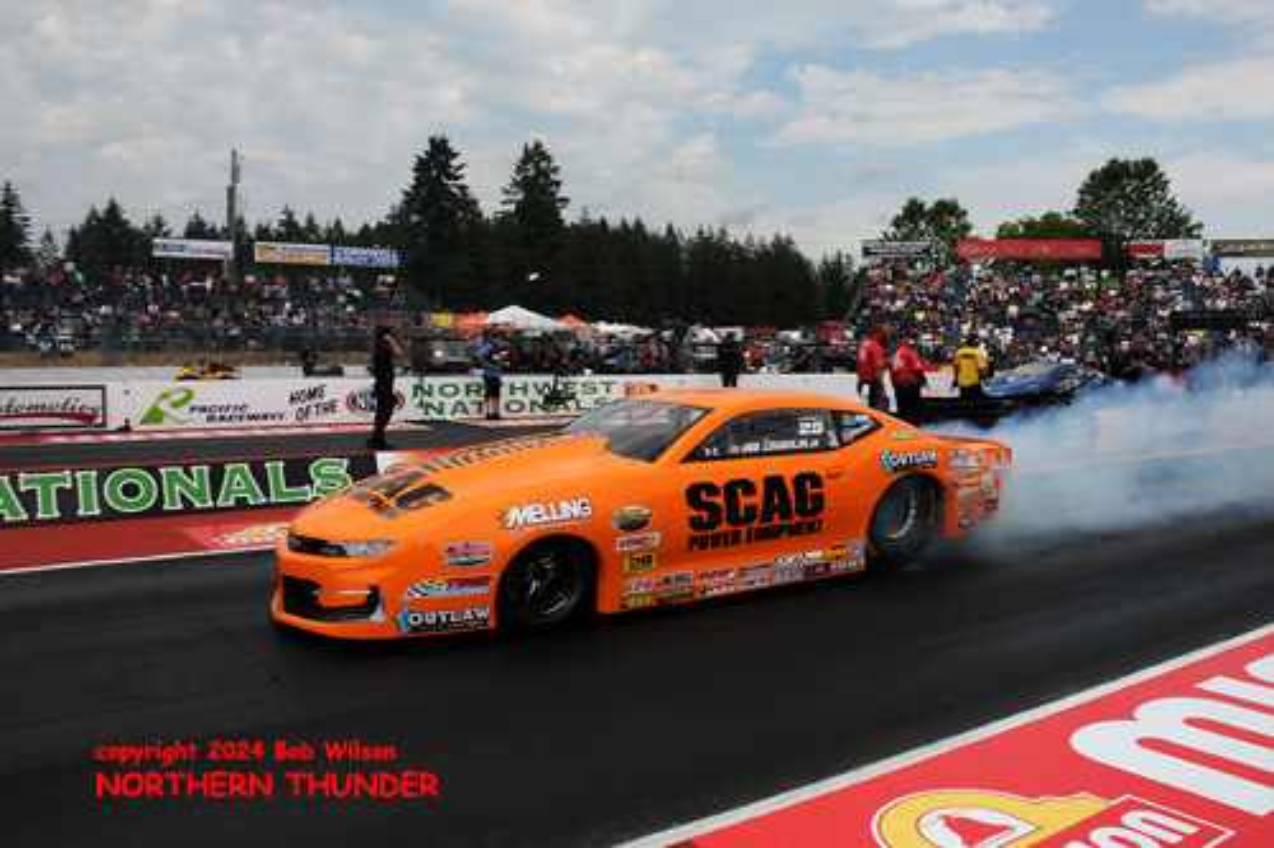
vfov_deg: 47.9
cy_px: 424
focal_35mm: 27
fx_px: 955
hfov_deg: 67.4
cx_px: 637
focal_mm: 18
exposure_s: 1/500
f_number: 16
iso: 560
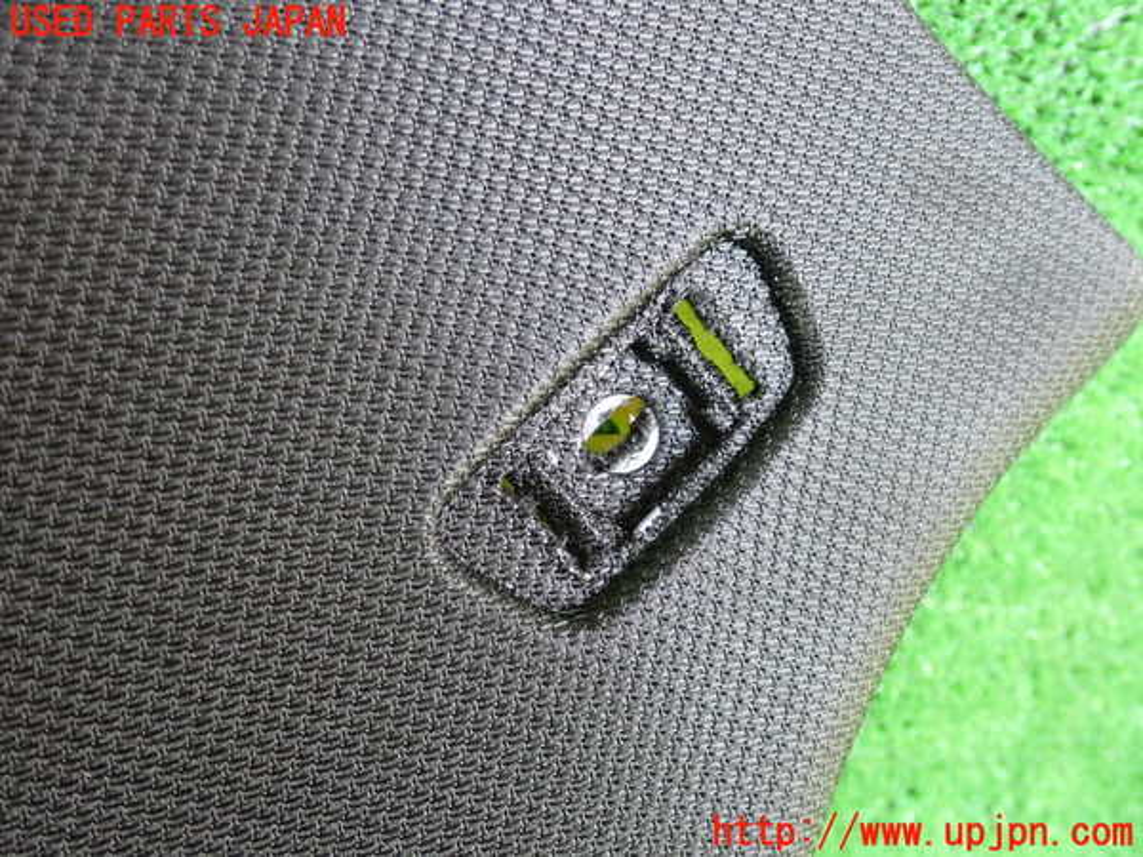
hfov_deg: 49.0
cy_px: 428
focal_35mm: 38
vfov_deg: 37.7
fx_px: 1255
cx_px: 572
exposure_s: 1/125
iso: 1000
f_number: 2.7
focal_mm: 6.83
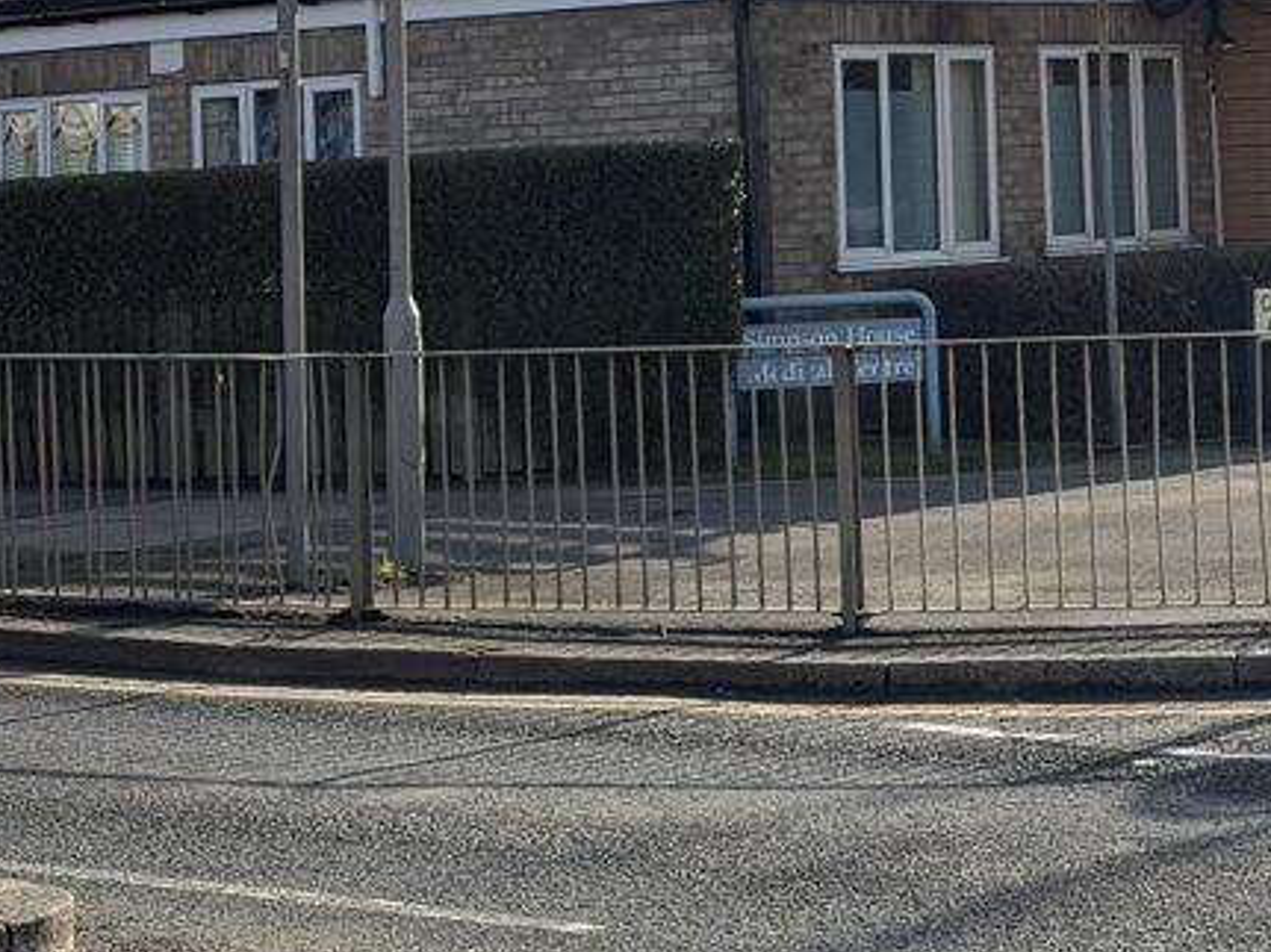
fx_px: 4185
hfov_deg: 17.1
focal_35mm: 114
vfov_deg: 12.8
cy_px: -77
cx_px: 1062
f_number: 1.78
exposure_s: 1/5208
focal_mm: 6.76
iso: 64
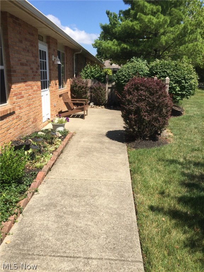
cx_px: 102
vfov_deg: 61.7
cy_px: 136
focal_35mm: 29
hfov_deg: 48.2
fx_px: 228
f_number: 2.2
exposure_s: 1/1364
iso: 32
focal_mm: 4.15
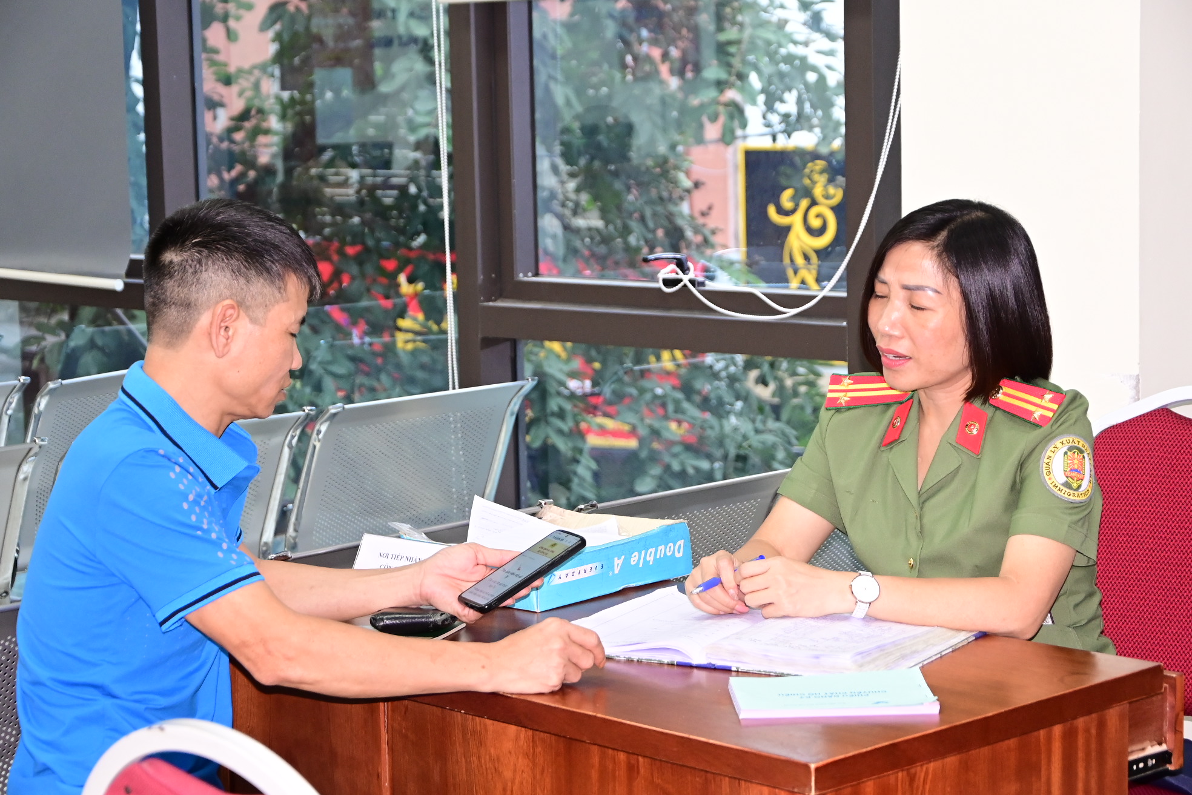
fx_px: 2880
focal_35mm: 87
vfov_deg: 15.7
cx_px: 596
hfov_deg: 23.4
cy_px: 398
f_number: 5
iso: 2000
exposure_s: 1/160
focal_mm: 58
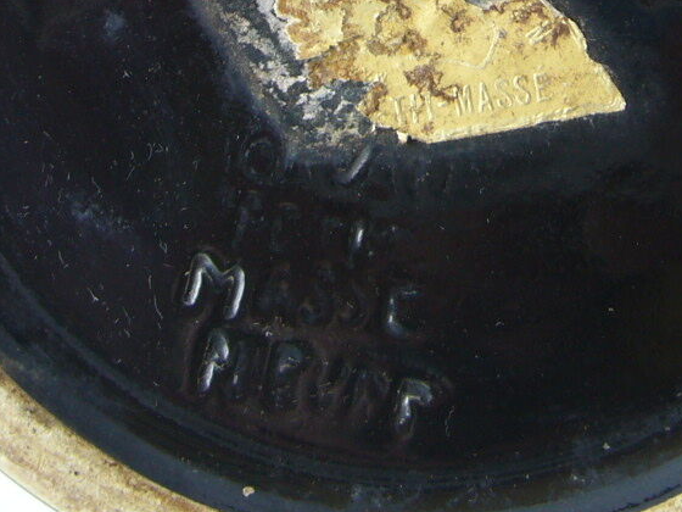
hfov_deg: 19.6
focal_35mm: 100
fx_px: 1970
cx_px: 465
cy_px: -82
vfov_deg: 14.4
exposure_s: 1/30
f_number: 2.8
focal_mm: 5.8
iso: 80
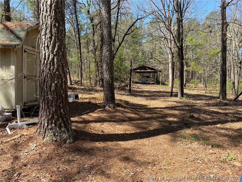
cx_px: 121
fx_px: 182
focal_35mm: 26
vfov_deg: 53.1
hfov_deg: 67.3
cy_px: 91
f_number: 1.8
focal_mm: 4.25
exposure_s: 1/871
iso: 32
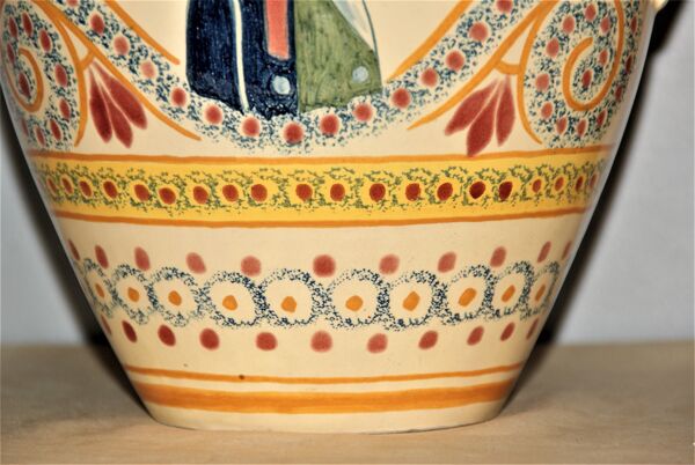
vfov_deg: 6.1
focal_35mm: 225
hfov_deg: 9.1
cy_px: 232
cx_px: 348
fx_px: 4350
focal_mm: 150
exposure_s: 1/125
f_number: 6.3
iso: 400
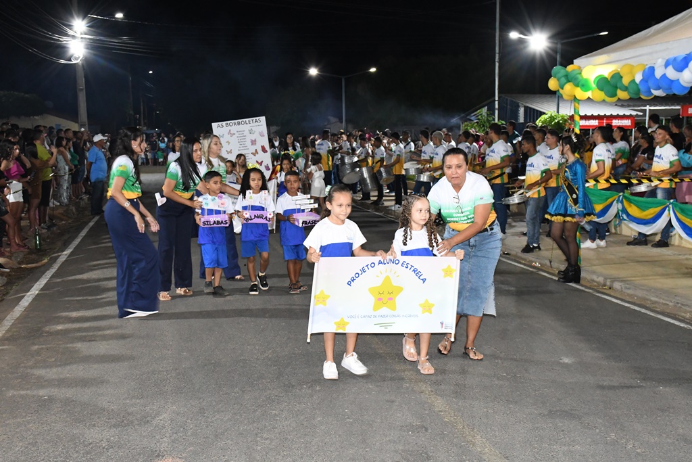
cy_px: 231
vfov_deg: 28.1
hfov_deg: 41.1
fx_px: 923
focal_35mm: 48
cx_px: 346
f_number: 6.3
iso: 5000
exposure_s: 1/40
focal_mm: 32
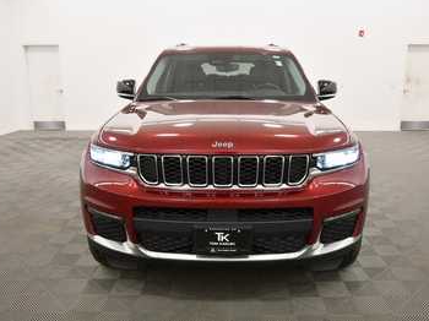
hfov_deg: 55.4
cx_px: 226
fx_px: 409
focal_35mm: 33
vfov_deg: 42.9
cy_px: 160
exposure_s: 1/125
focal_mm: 20
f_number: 5.6
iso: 1000
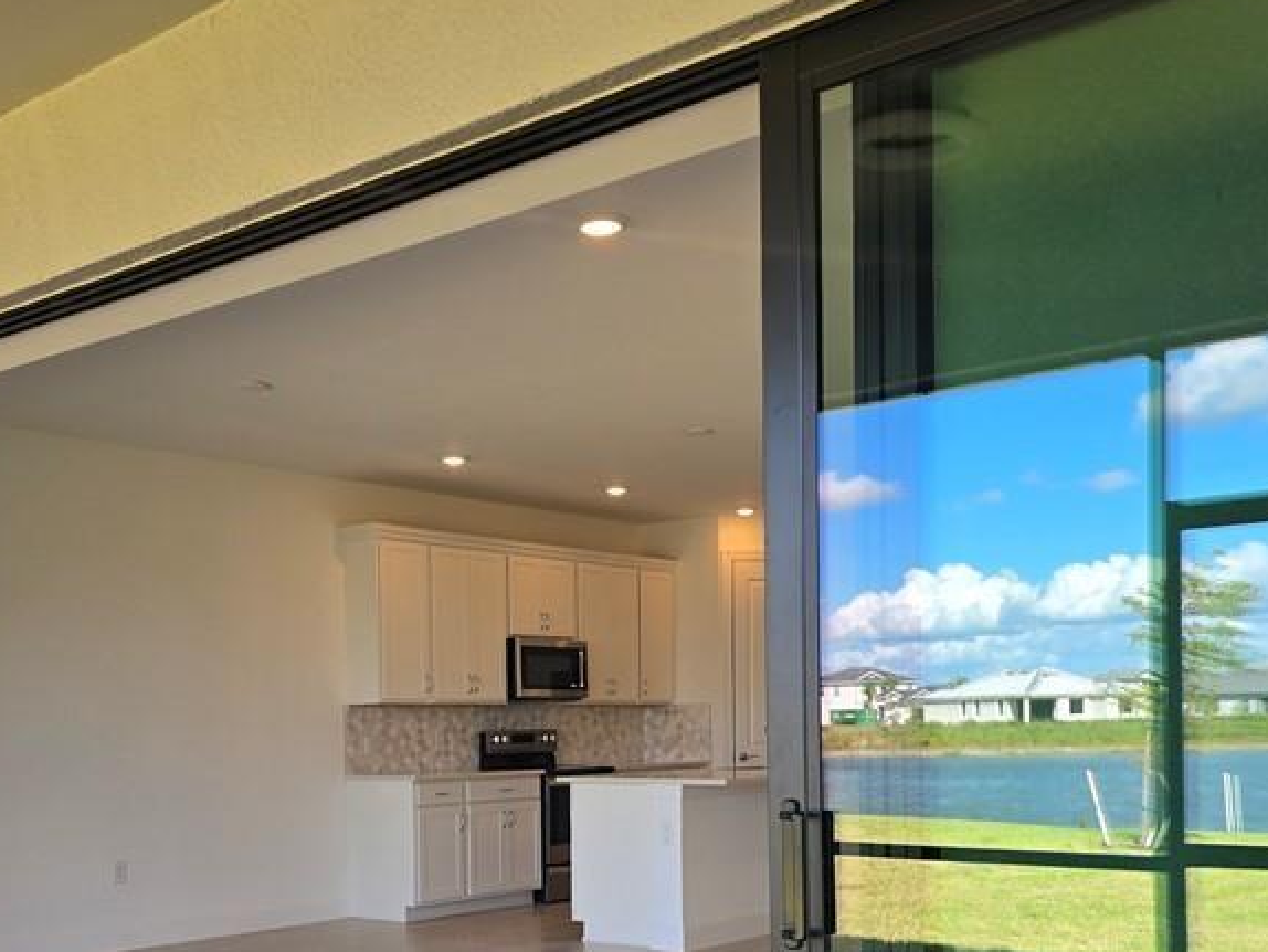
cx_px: 541
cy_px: 722
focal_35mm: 41
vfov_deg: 34.4
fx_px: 1502
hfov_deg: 45.6
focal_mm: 6.3
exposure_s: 1/120
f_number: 1.7
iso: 32
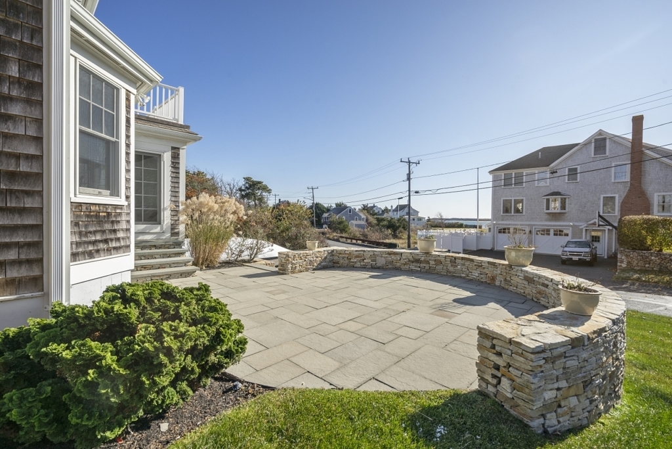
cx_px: 336
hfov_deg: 96.7
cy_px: 224
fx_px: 299
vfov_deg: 73.8
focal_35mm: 16
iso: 400
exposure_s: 1/320
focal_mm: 16
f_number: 10
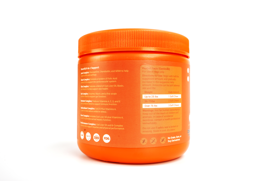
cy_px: 90
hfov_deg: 54.4
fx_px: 264
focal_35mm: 35
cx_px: 136
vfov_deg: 37.9
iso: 100
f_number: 14
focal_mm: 35
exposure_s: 1/80
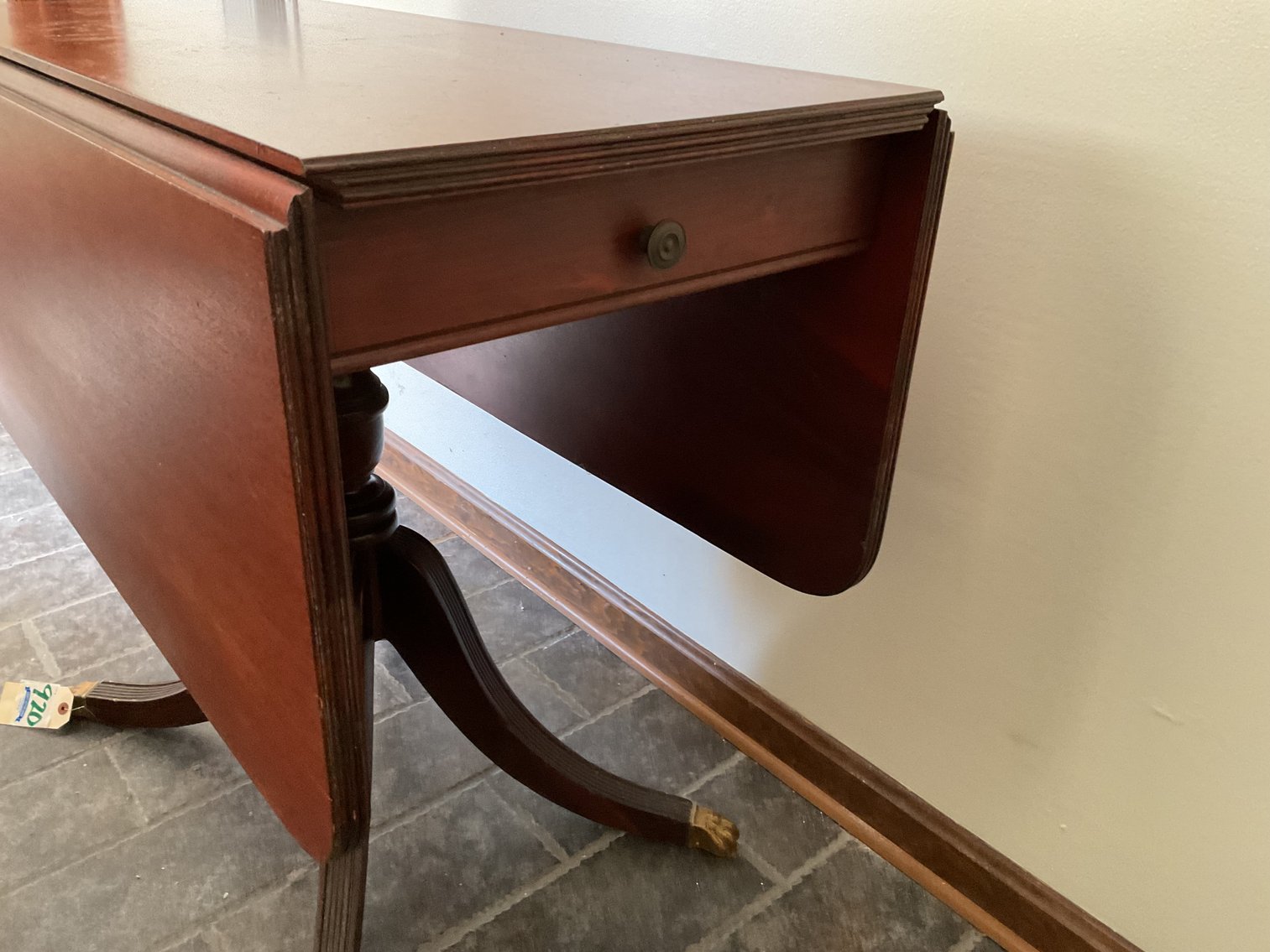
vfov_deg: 48.2
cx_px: 635
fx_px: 1064
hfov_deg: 61.7
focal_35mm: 29
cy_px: 476
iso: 250
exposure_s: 1/60
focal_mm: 3
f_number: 1.8
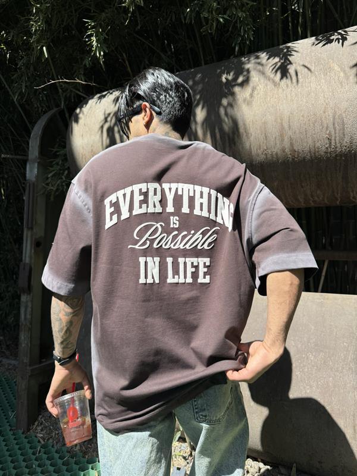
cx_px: 178
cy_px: 238
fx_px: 330
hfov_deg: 56.8
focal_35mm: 24
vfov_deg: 71.6
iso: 100
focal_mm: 6.76
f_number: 1.78
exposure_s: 1/1901
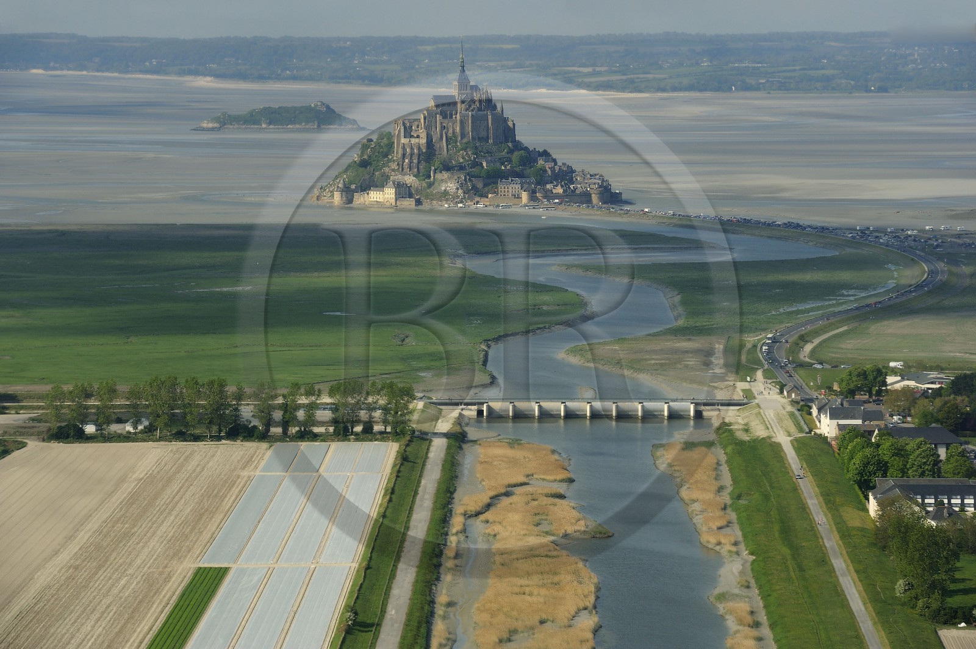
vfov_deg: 9.1
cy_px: 324
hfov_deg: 13.7
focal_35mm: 150
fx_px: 4063
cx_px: 488
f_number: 7.1
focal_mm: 150
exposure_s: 1/1000
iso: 400
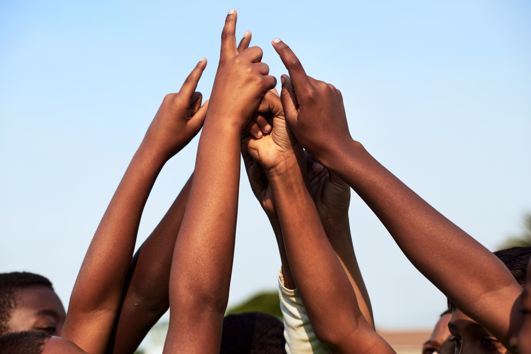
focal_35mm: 50
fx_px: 738
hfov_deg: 39.6
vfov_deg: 27.0
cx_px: 266
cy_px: 177
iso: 100
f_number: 3.2
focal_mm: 50
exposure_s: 1/800
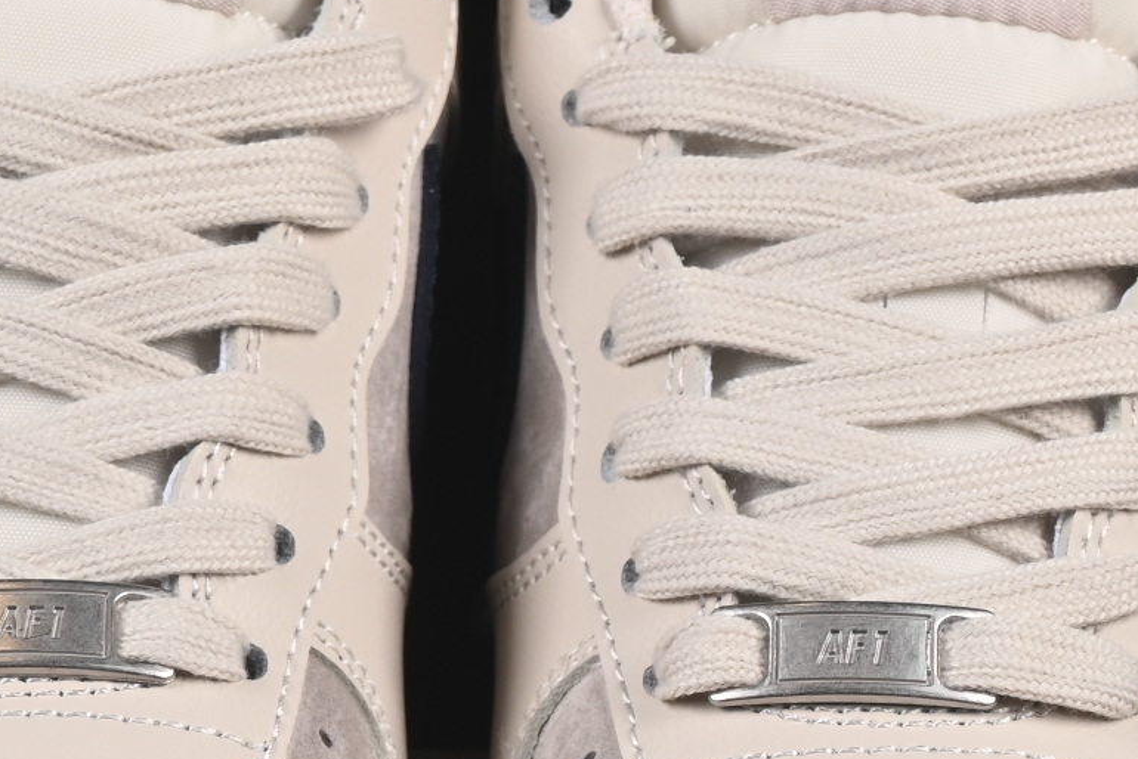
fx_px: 8569
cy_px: 793
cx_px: 393
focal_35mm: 271
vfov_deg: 5.1
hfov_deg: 7.6
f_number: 8
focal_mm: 50
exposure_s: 1/80
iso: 160
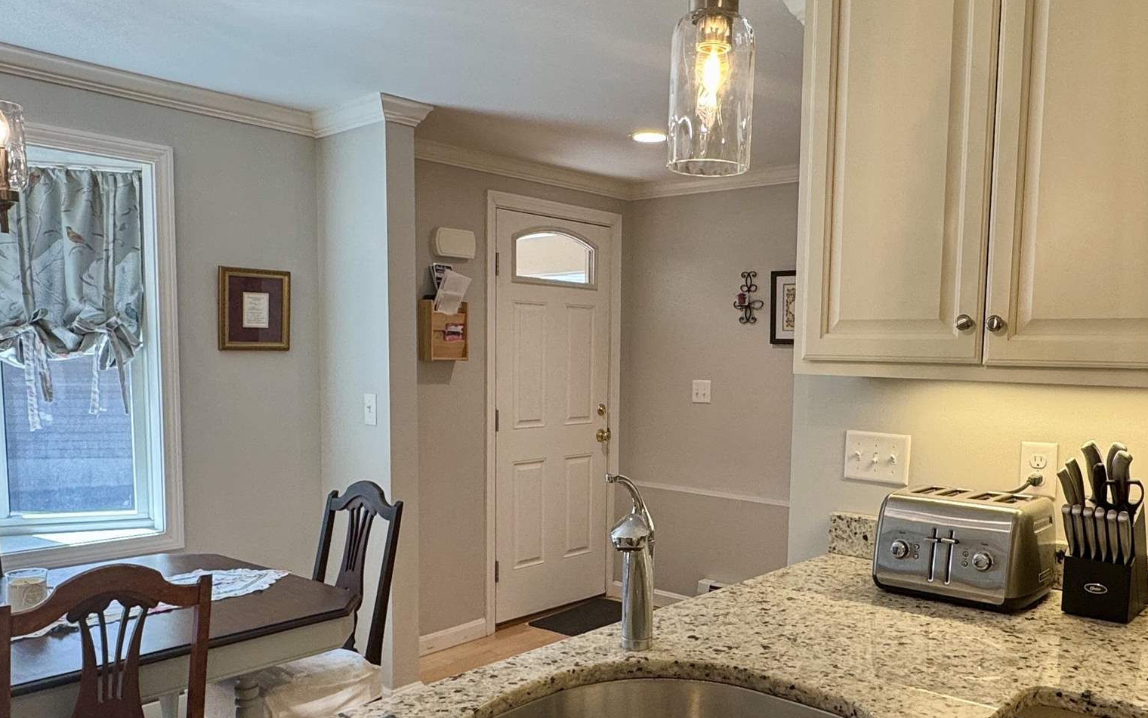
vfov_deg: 41.5
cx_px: 662
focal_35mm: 30
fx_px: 939
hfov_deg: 62.6
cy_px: 454
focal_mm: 2.22
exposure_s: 1/120
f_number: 2.2
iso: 100
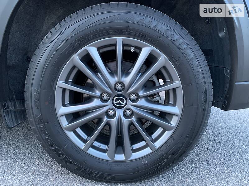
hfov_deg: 67.3
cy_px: 93
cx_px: 124
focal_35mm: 26
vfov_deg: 53.1
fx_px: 187
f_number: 1.8
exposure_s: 1/40
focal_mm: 4.2
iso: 400
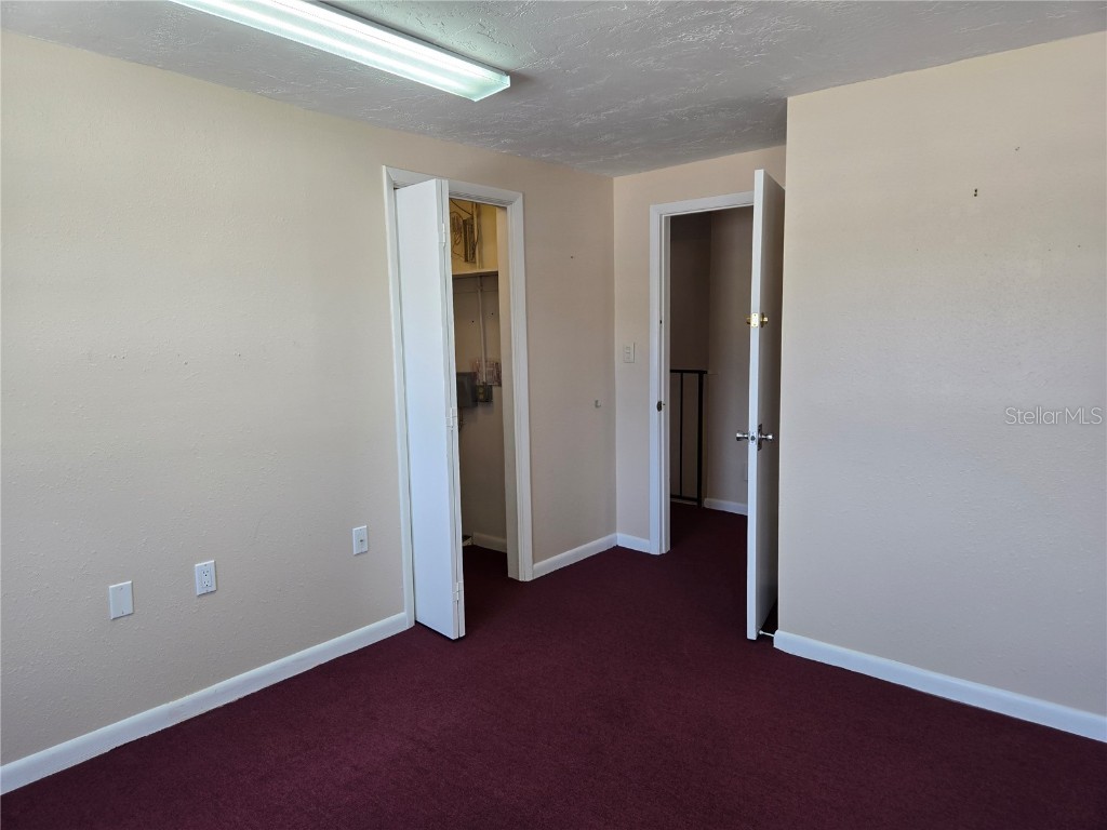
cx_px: 554
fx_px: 736
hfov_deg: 73.9
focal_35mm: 23
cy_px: 415
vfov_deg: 58.9
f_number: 1.8
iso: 80
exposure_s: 1/120
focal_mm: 5.4
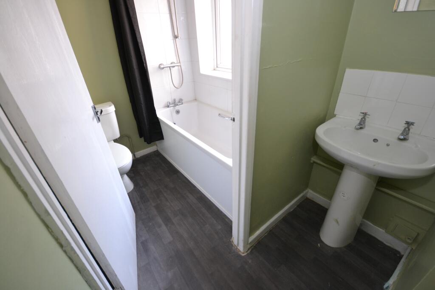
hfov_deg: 100.4
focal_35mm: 15
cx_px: 218
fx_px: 181
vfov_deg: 77.3
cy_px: 145
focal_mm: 10
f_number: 4
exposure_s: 1/60
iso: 500
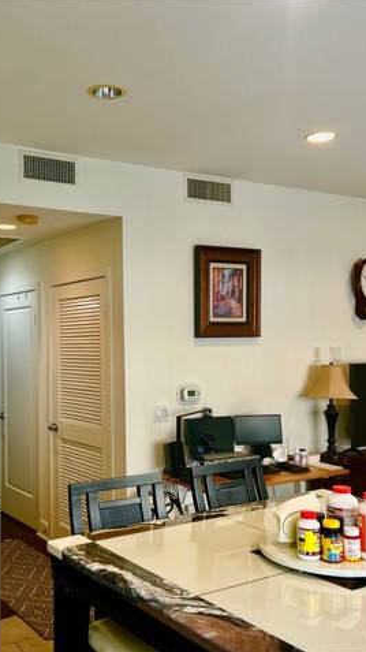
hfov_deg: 31.0
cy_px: 325
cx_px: 132
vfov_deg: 52.8
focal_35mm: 38
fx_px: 656
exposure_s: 1/120
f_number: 1.5
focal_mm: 5.7
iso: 125
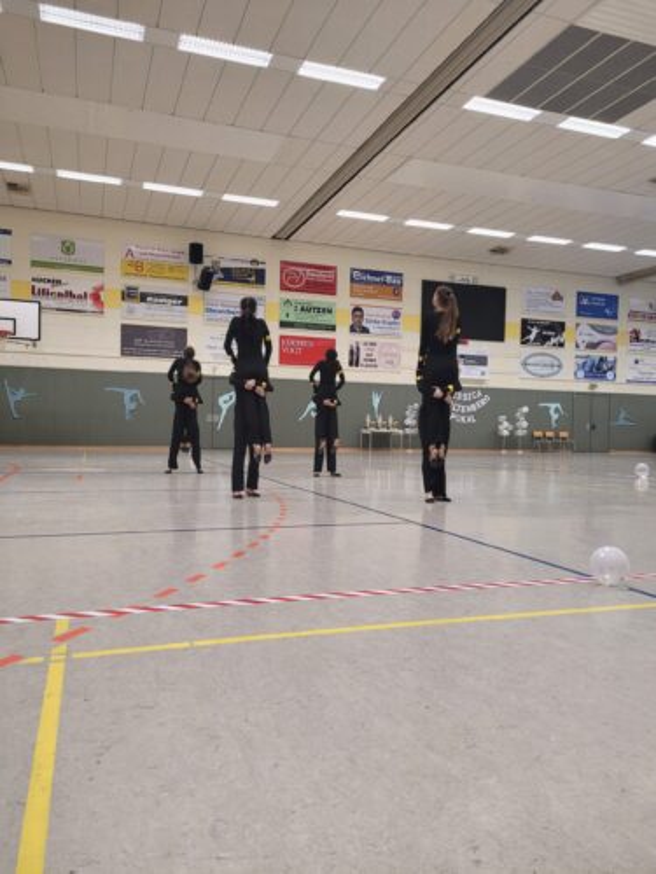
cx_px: 328
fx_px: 657
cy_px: 437
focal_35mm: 26
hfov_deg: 53.1
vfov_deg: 67.3
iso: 125
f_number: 1.8
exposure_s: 1/100
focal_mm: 5.4
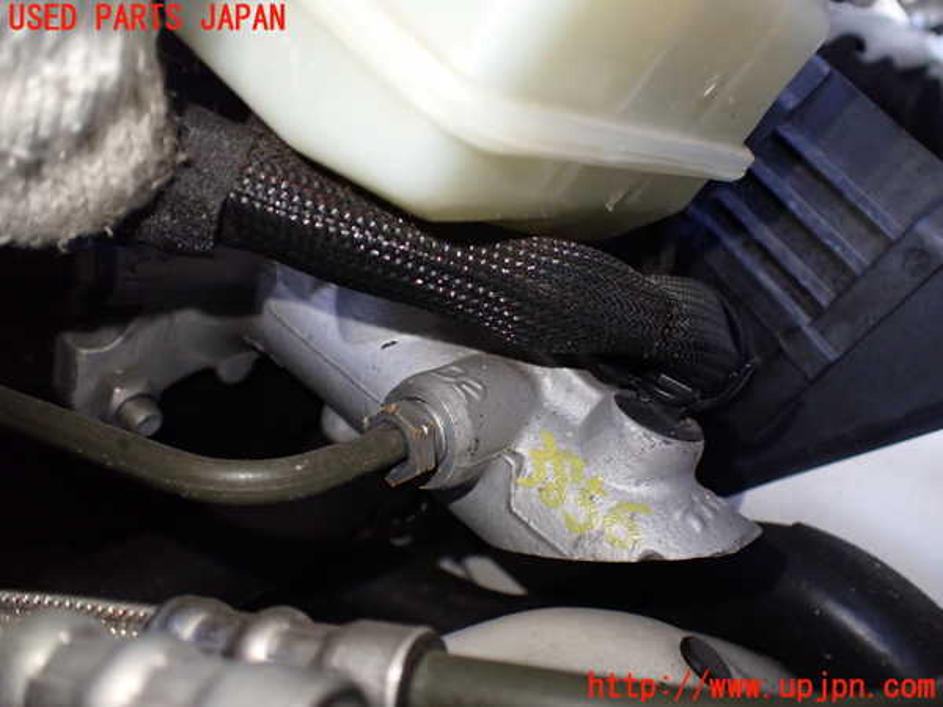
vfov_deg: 46.8
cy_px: 354
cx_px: 472
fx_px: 817
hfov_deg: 60.0
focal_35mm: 30
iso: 500
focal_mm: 5.4
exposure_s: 1/125
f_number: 2.3
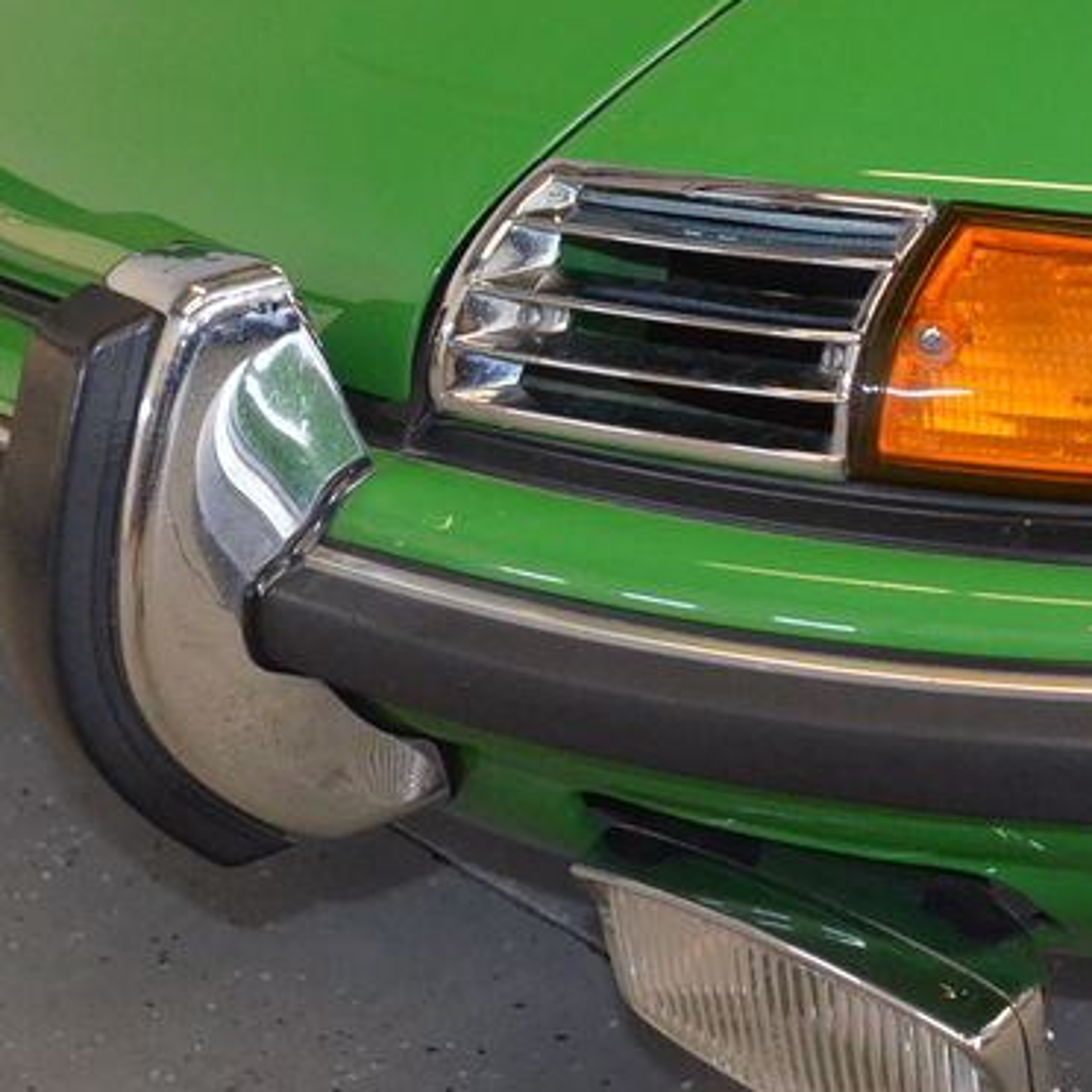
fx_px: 2248
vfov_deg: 26.6
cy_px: 167
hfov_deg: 26.9
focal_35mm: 63
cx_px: 845
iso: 2800
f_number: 3.5
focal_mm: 18
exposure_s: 1/60
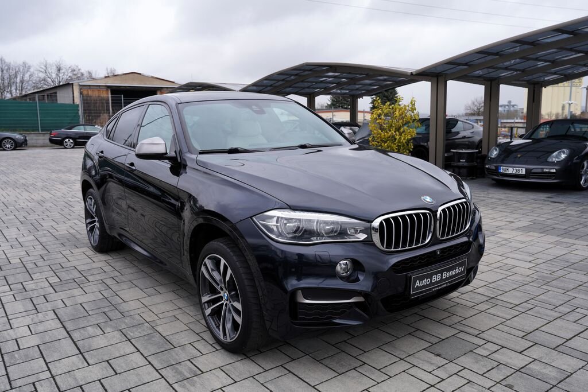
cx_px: 294
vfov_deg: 43.6
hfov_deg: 61.9
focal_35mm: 30
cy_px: 196
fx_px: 490
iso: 100
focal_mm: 30
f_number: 5.6
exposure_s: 1/125
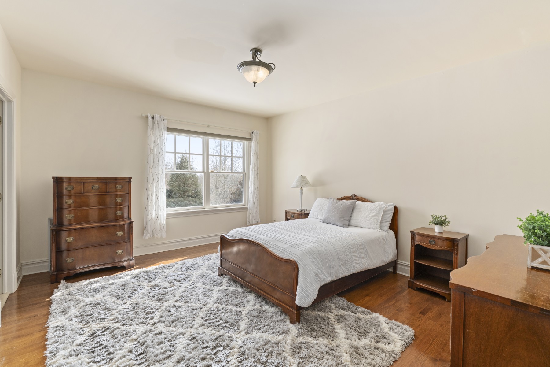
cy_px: 184
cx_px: 275
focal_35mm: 16
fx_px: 244
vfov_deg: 73.7
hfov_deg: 96.7
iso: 320
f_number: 8
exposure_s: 1/30
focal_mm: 16
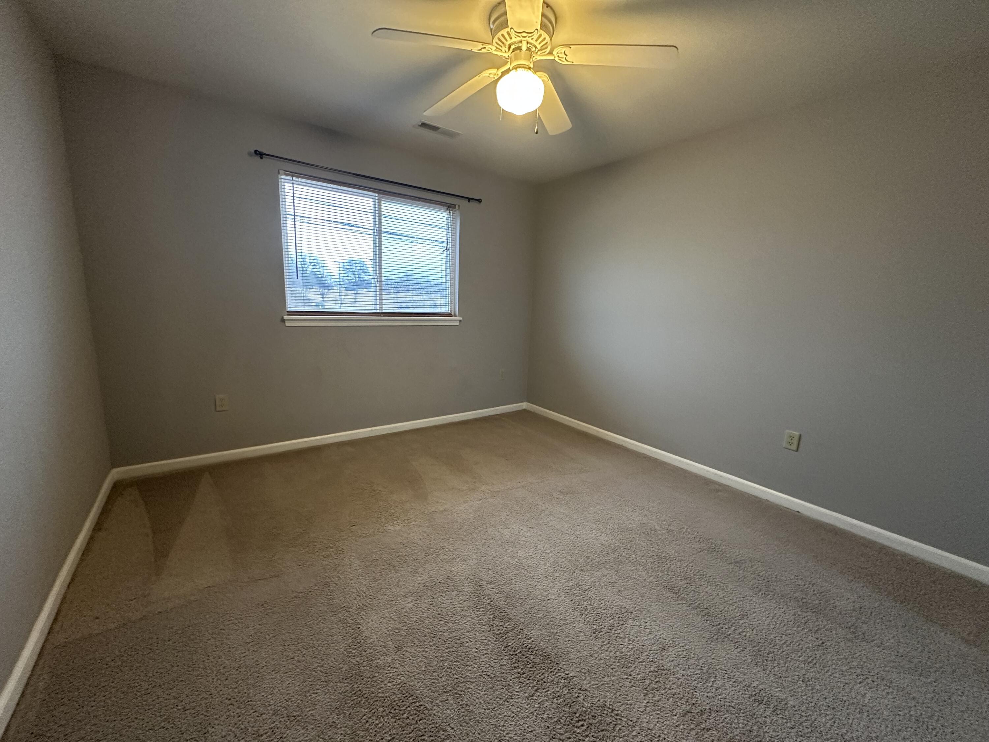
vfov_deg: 85.7
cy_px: 371
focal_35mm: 14
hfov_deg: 102.1
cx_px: 494
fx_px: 400
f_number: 2.2
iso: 500
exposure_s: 1/60
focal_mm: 2.22
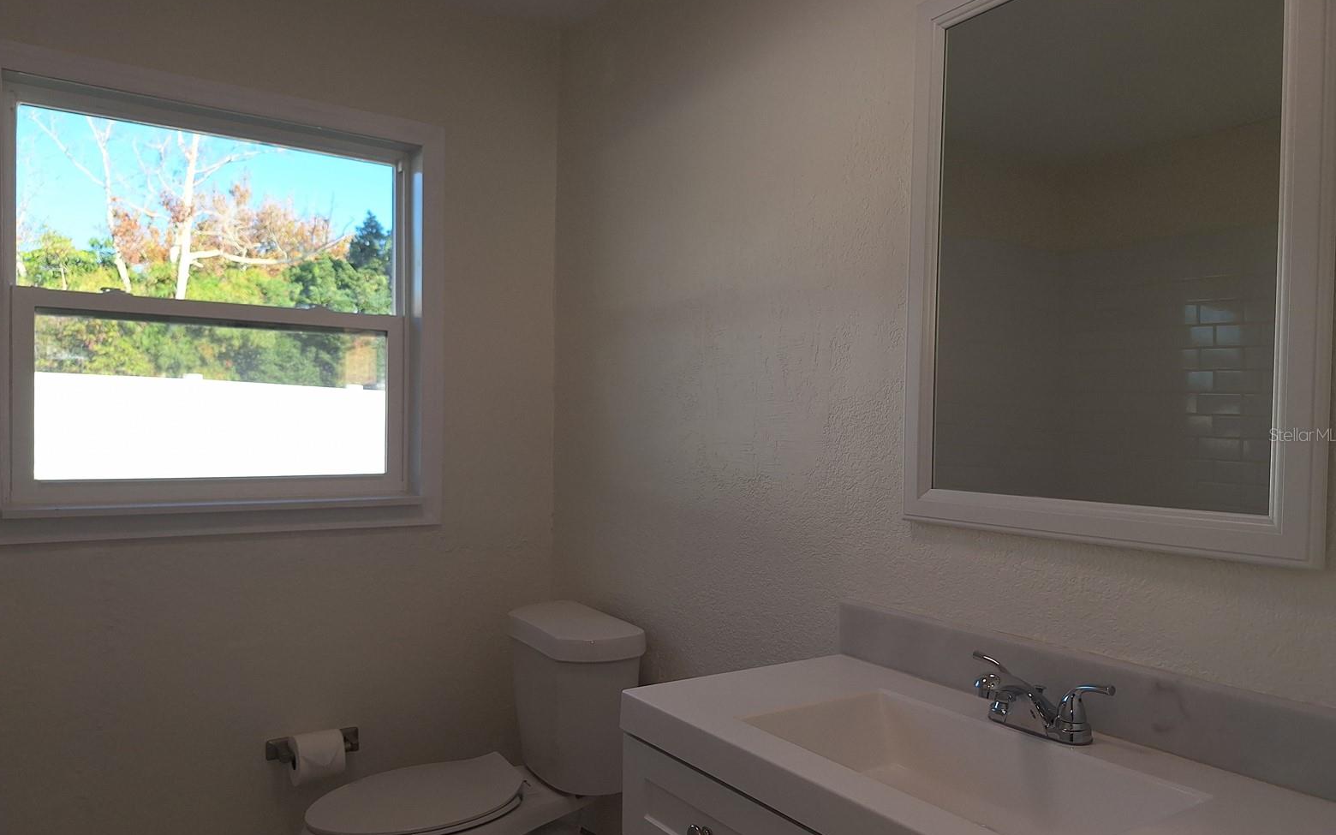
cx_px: 665
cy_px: 434
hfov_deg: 72.5
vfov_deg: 49.3
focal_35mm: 25
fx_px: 910
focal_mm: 5.54
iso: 25
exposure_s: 1/479
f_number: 1.8
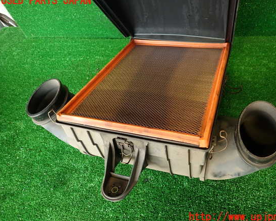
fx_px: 221
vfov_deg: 53.2
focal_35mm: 27
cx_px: 151
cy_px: 109
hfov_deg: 63.9
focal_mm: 4.5
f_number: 2
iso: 200
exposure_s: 1/50
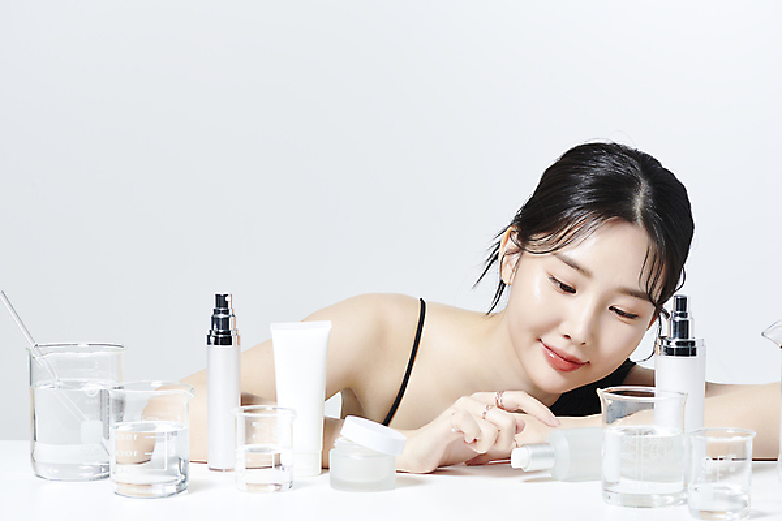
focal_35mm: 105
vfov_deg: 13.0
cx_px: 391
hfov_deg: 19.5
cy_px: 260
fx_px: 2281
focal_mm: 105
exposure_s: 1/125
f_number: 13
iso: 64
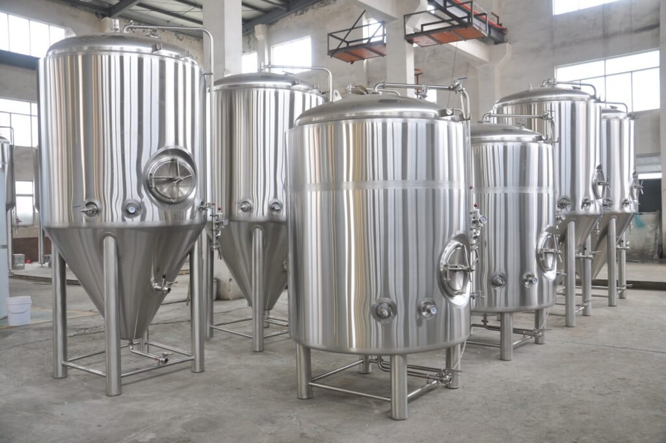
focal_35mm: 32
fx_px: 582
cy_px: 222
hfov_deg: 59.6
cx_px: 333
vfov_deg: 41.6
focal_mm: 21
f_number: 3.8
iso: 200
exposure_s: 1/4
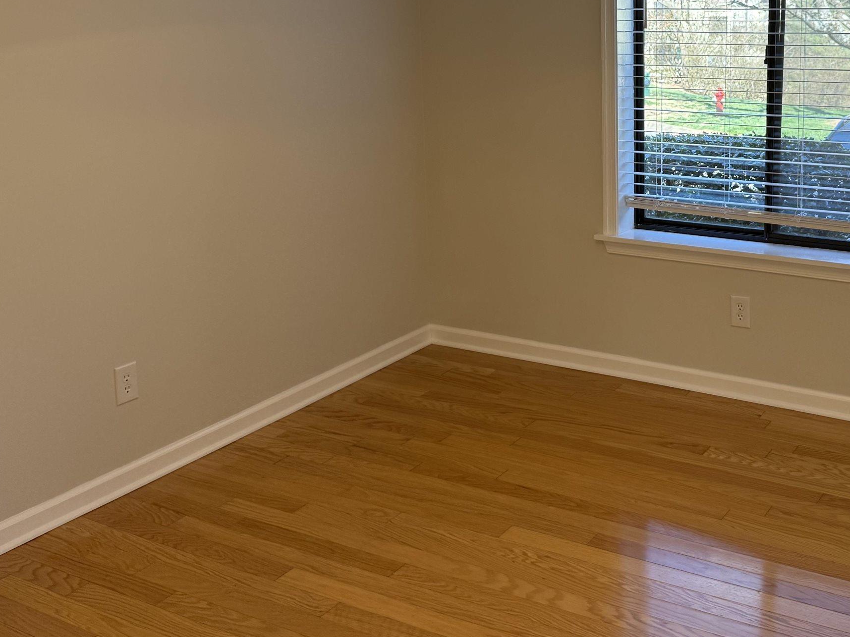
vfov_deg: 32.9
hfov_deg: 42.9
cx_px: 599
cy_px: 151
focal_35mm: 43
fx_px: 1056
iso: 100
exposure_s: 1/226
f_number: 1.78
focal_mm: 6.76
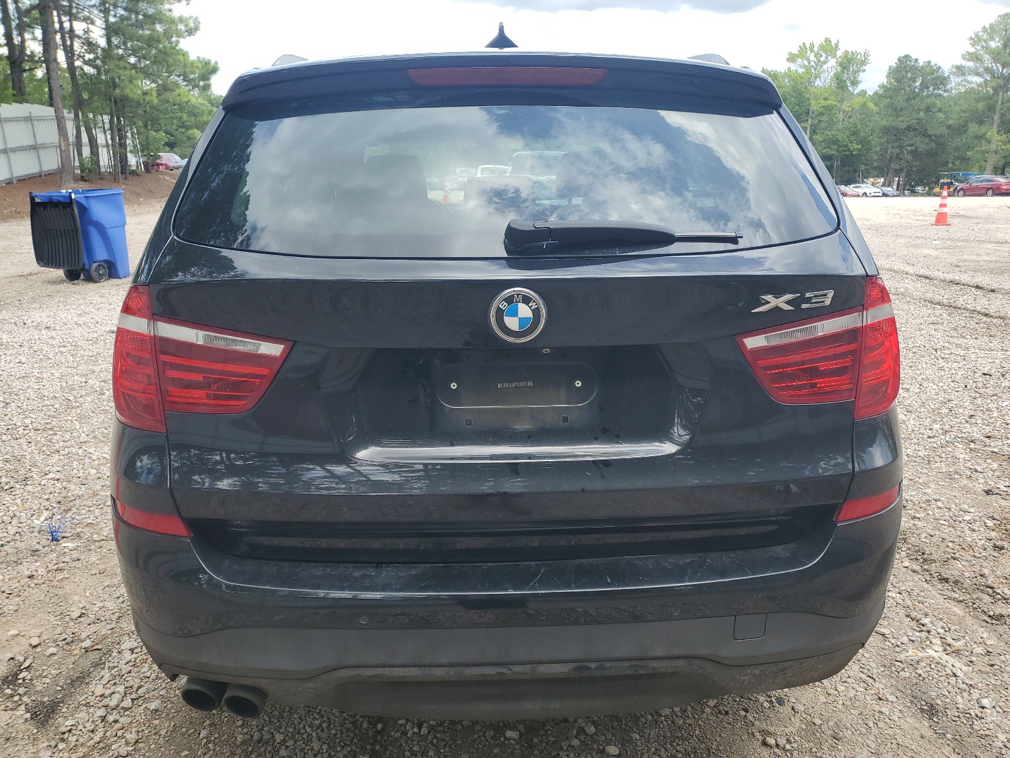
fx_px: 759
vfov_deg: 53.1
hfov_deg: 67.3
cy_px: 379
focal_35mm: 26
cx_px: 505
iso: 50
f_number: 1.5
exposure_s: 1/1000
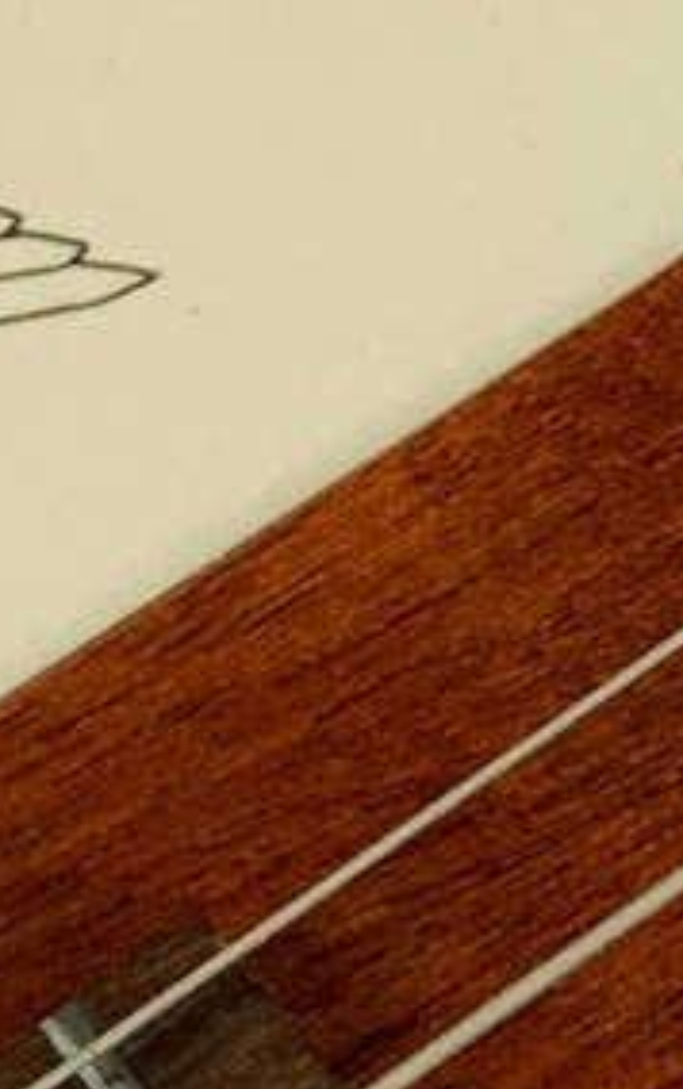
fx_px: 8233
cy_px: 119
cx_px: 1765
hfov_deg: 4.6
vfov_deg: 7.6
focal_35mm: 277
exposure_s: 1/60
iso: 100
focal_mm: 3
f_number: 1.8
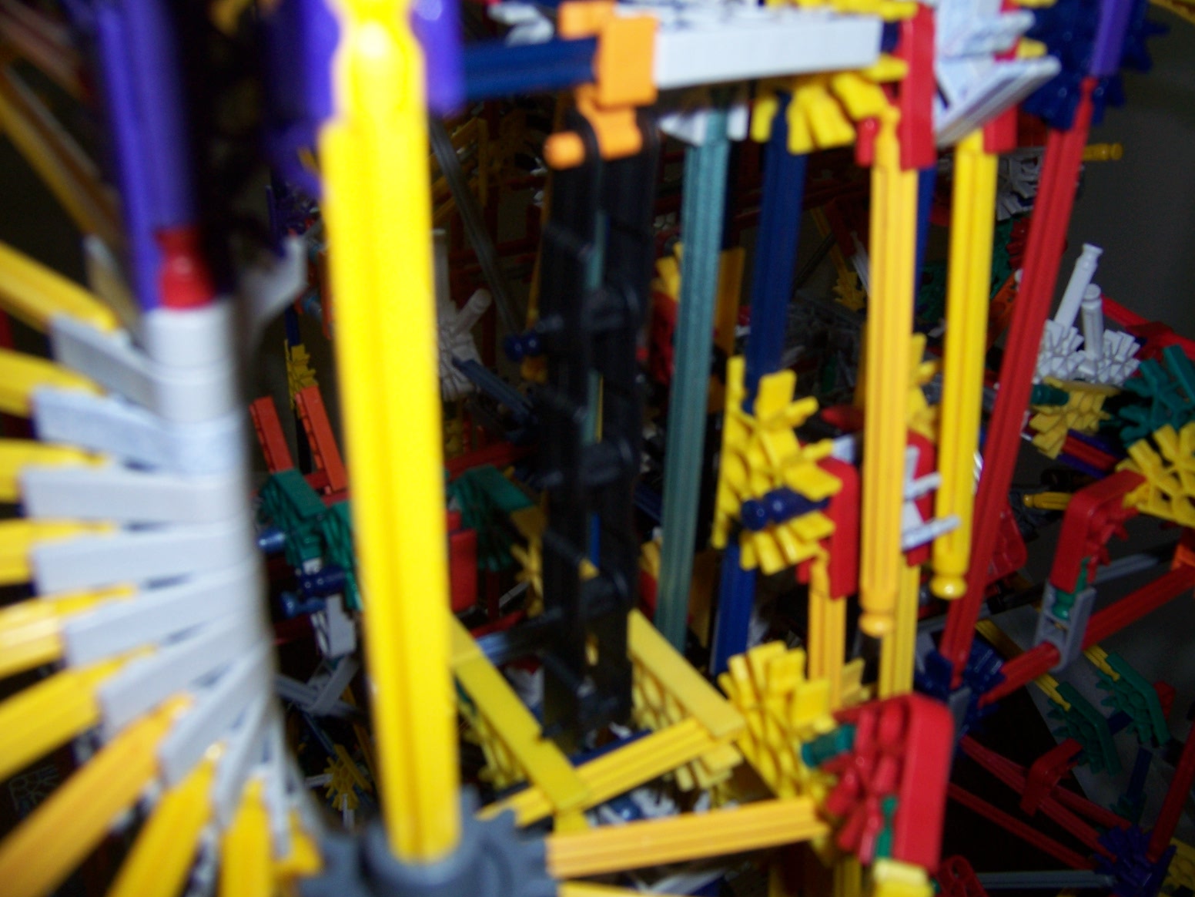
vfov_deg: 42.9
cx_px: 598
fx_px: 1139
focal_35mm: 33
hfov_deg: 55.4
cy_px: 448
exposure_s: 1/60
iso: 80
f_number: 2.8
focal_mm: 5.5
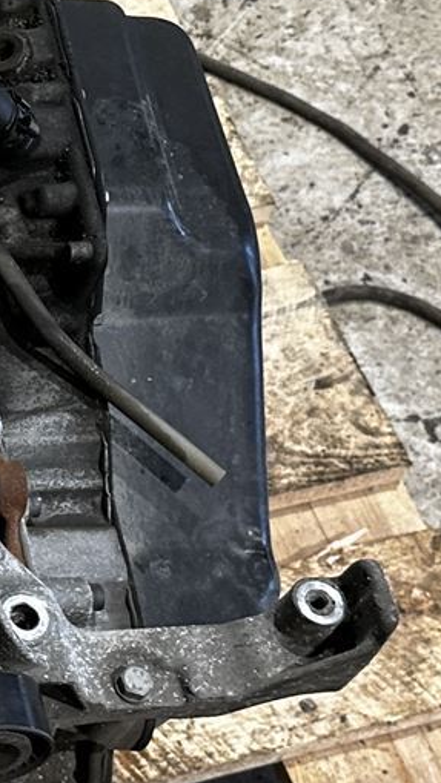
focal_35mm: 105
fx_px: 2182
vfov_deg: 20.3
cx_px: -407
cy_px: 272
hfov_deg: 10.7
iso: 160
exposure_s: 1/100
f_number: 1.78
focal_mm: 6.86
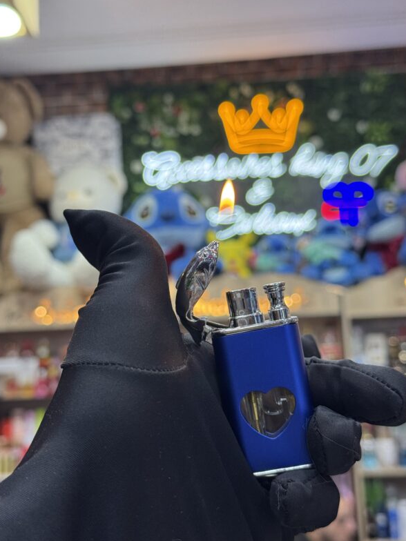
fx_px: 766
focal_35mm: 49
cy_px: 272
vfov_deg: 38.9
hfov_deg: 29.7
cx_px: 202
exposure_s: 1/100
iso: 80
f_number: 1.78
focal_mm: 6.76
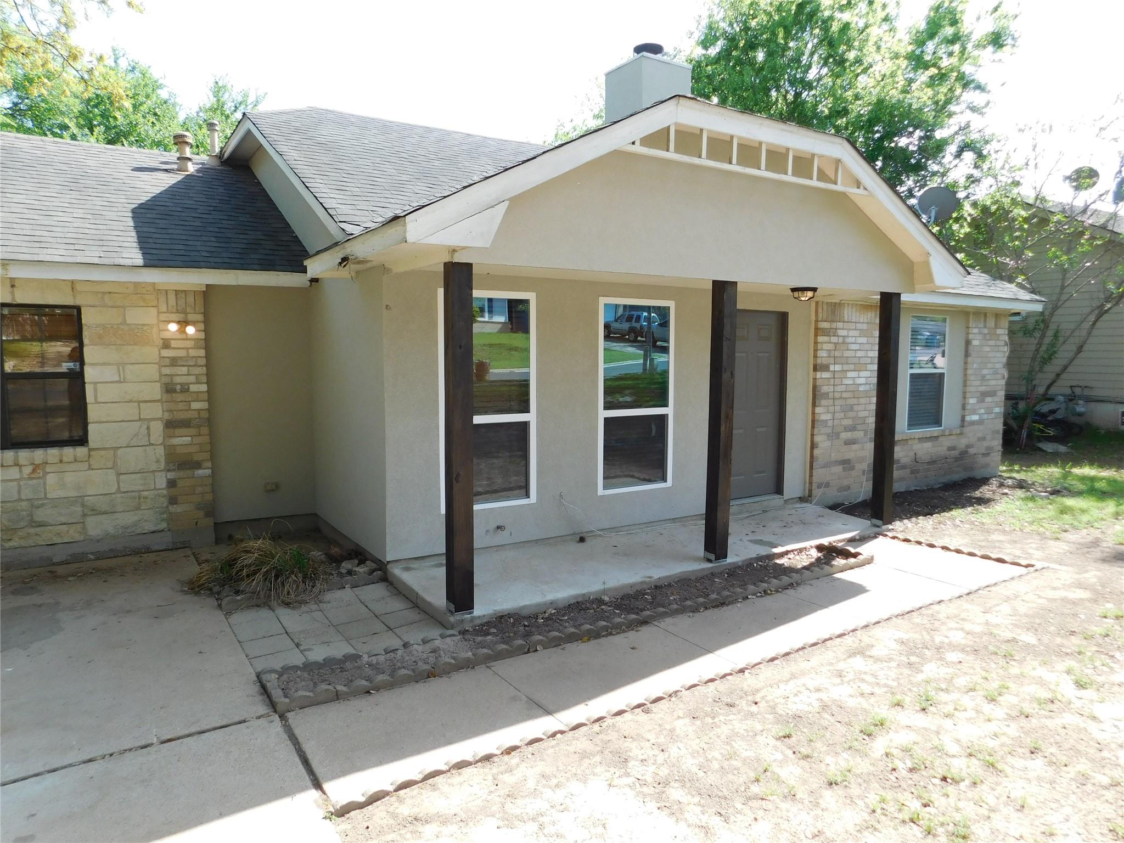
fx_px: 747
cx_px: 562
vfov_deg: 58.9
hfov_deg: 73.9
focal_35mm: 23
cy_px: 422
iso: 125
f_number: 3
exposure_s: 1/400
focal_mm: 4
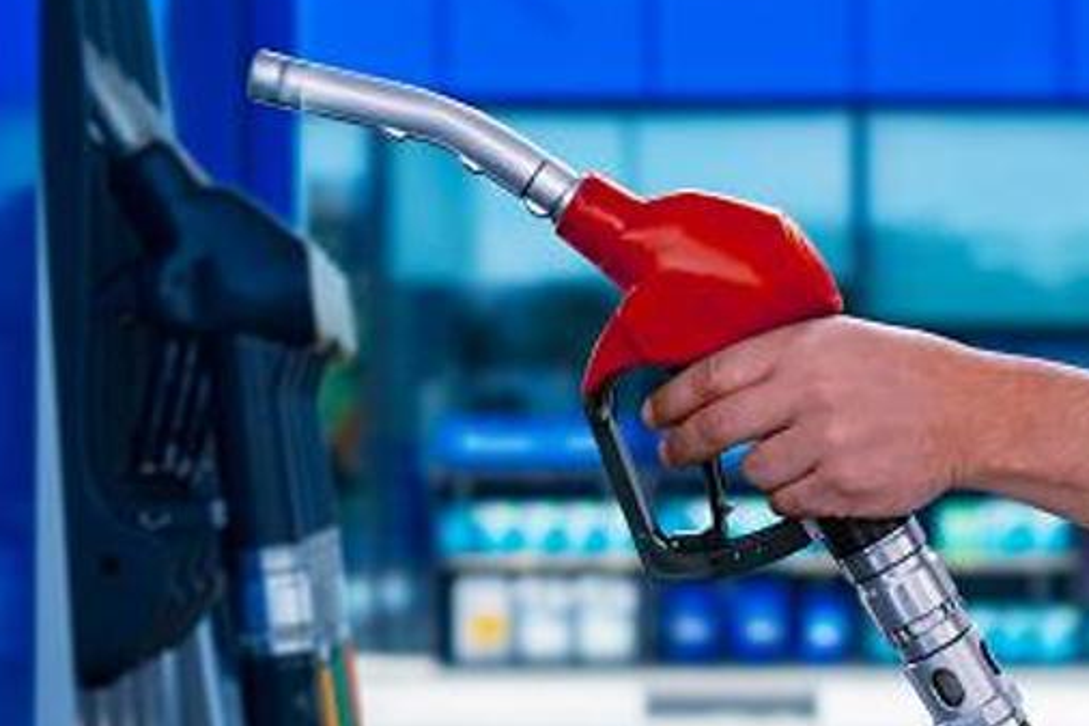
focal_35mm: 126
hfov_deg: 16.3
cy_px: 306
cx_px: 482
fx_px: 3810
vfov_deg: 10.9
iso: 100
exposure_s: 1/500
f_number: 3.5
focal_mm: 50
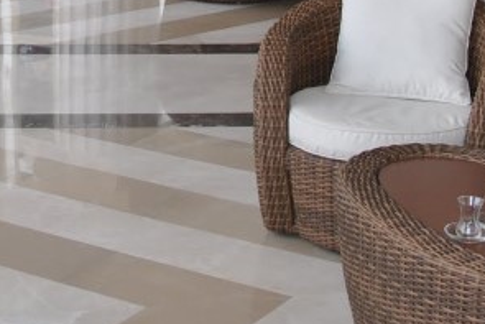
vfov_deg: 12.6
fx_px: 1415
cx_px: 124
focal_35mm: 105
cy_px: -113
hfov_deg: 19.3
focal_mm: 18
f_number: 3.5
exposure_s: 1/125
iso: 100
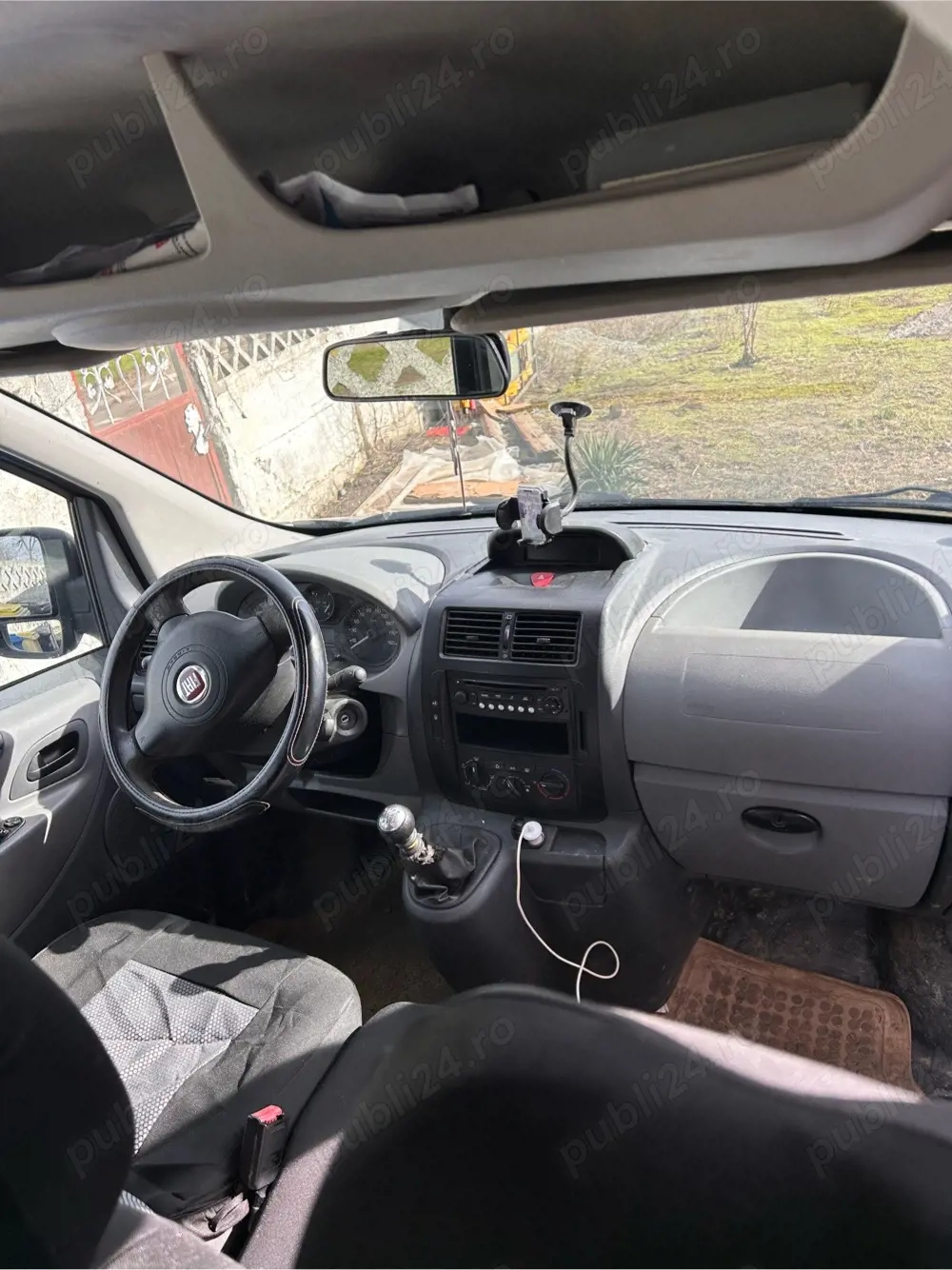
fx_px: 954
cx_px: 476
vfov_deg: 67.3
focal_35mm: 26
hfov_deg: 53.0
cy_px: 635
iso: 50
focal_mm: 5.7
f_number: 1.5
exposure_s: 1/743
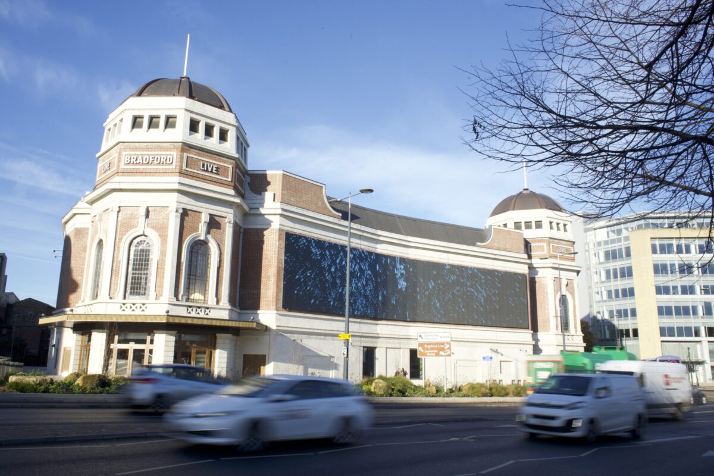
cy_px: 238
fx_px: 555
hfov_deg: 65.5
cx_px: 357
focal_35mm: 28
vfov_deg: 46.4
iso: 100
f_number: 22
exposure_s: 1/15
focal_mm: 28
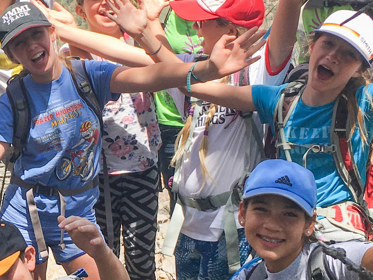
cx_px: -5
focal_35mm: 88
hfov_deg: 21.4
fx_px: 948
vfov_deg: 16.8
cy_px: 132
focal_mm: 4.15
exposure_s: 1/1150
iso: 25
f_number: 2.2
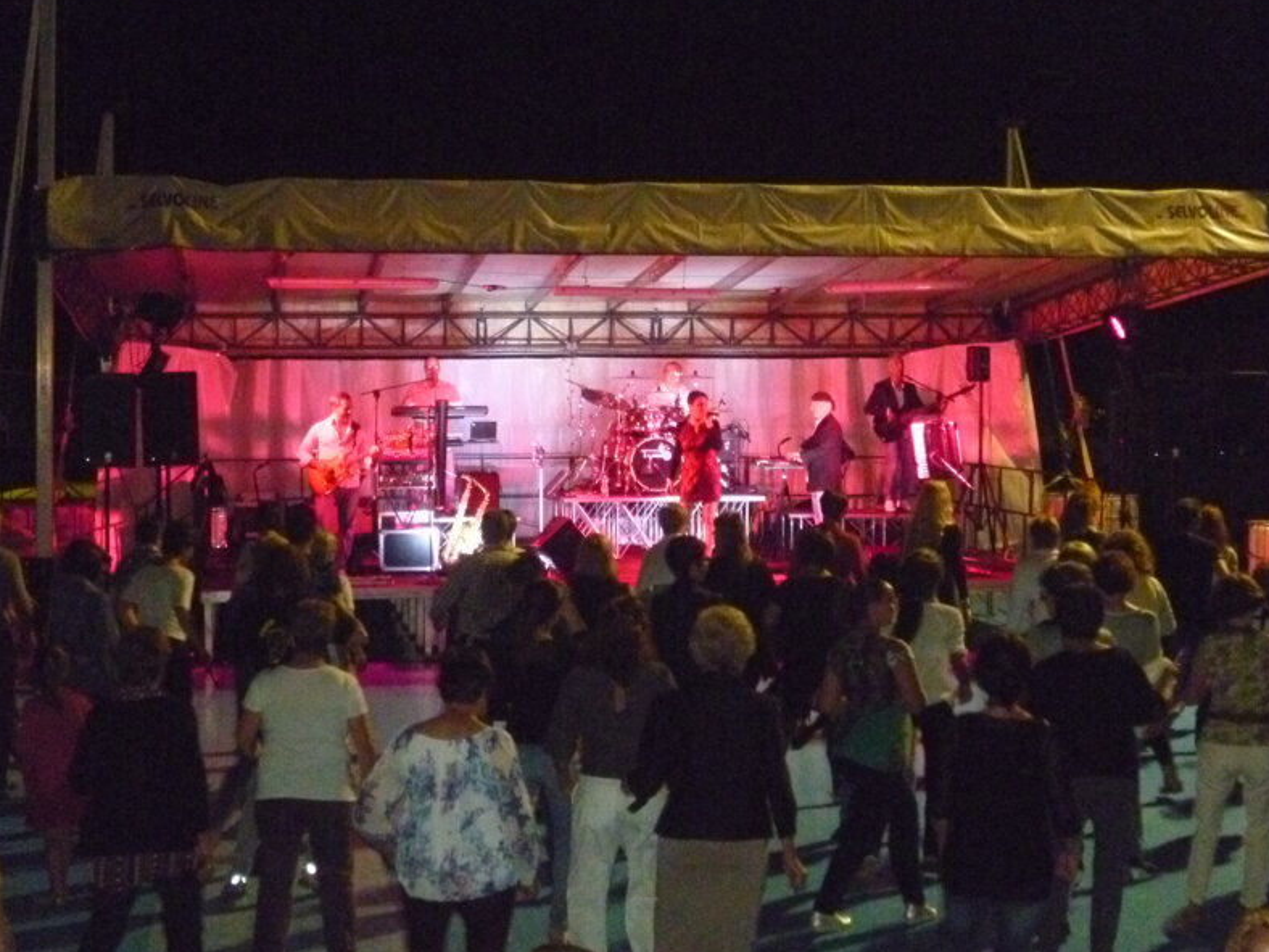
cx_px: 631
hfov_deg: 28.6
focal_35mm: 68
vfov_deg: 21.6
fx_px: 2493
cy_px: 475
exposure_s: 1/40
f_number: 4.3
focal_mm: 12
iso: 1600
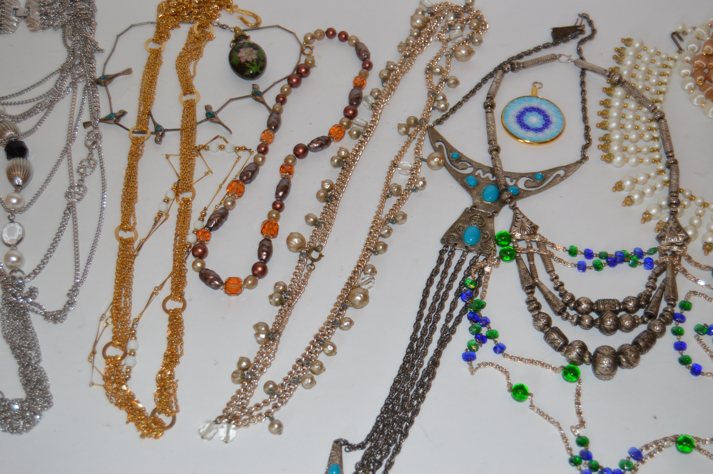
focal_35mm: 51
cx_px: 356
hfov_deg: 38.9
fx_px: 1009
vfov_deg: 26.4
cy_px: 237
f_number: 4.5
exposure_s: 1/60
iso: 640
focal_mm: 34
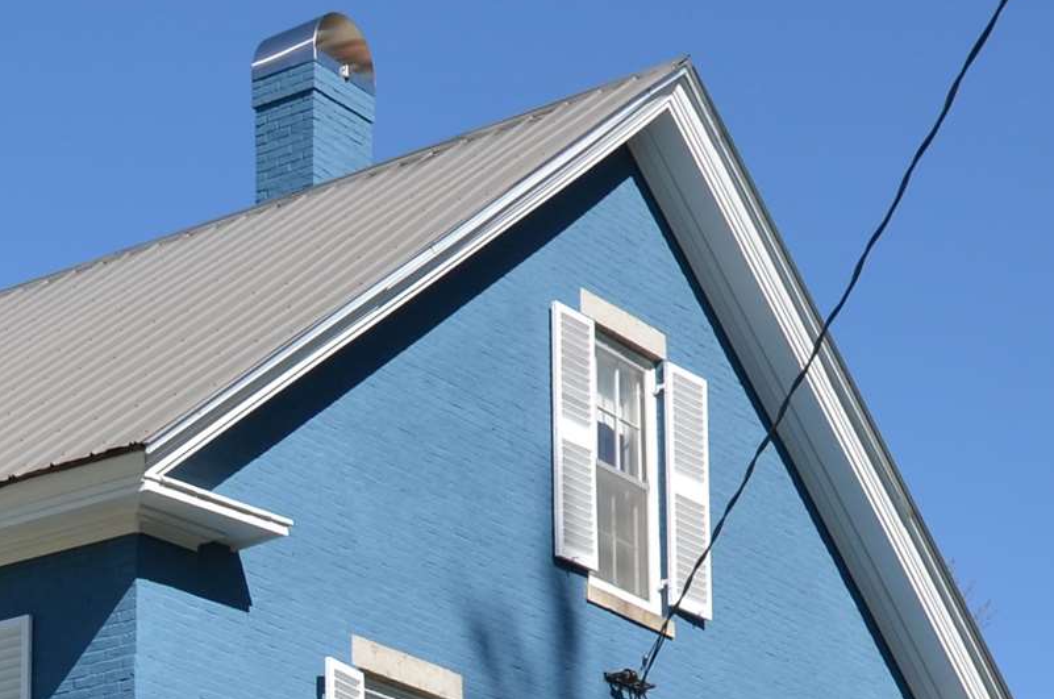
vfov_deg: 11.5
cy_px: 948
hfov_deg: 17.3
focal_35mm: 115
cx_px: -87
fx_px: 3361
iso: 100
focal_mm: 20
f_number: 8
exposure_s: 1/320
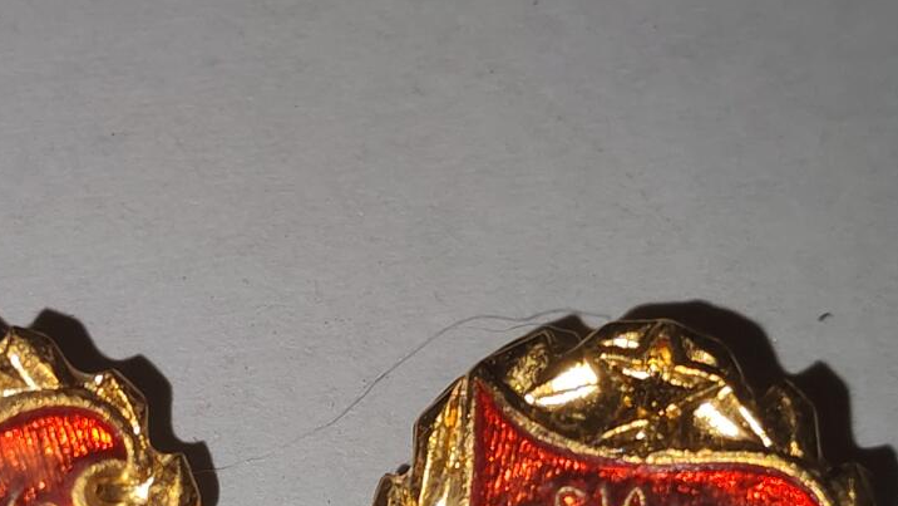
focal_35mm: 115
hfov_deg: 18.5
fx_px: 2739
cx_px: 260
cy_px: 493
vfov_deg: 10.5
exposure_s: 1/130
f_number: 1.95
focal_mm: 5.52
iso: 50
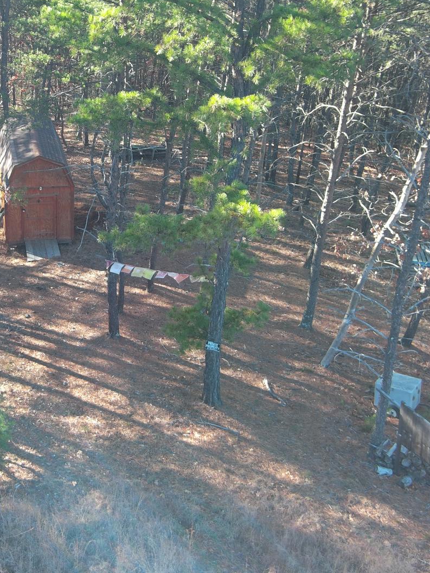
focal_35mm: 54
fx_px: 894
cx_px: 52
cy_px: 214
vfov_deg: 35.3
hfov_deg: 26.2
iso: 100
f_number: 2.8
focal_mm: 10.57
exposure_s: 1/60.1
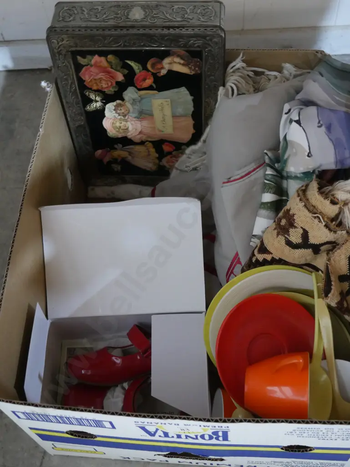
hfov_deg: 34.4
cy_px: 234
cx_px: 175
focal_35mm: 42
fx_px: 566
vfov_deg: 44.8
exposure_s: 1/15
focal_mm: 21
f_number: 4.6
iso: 3200
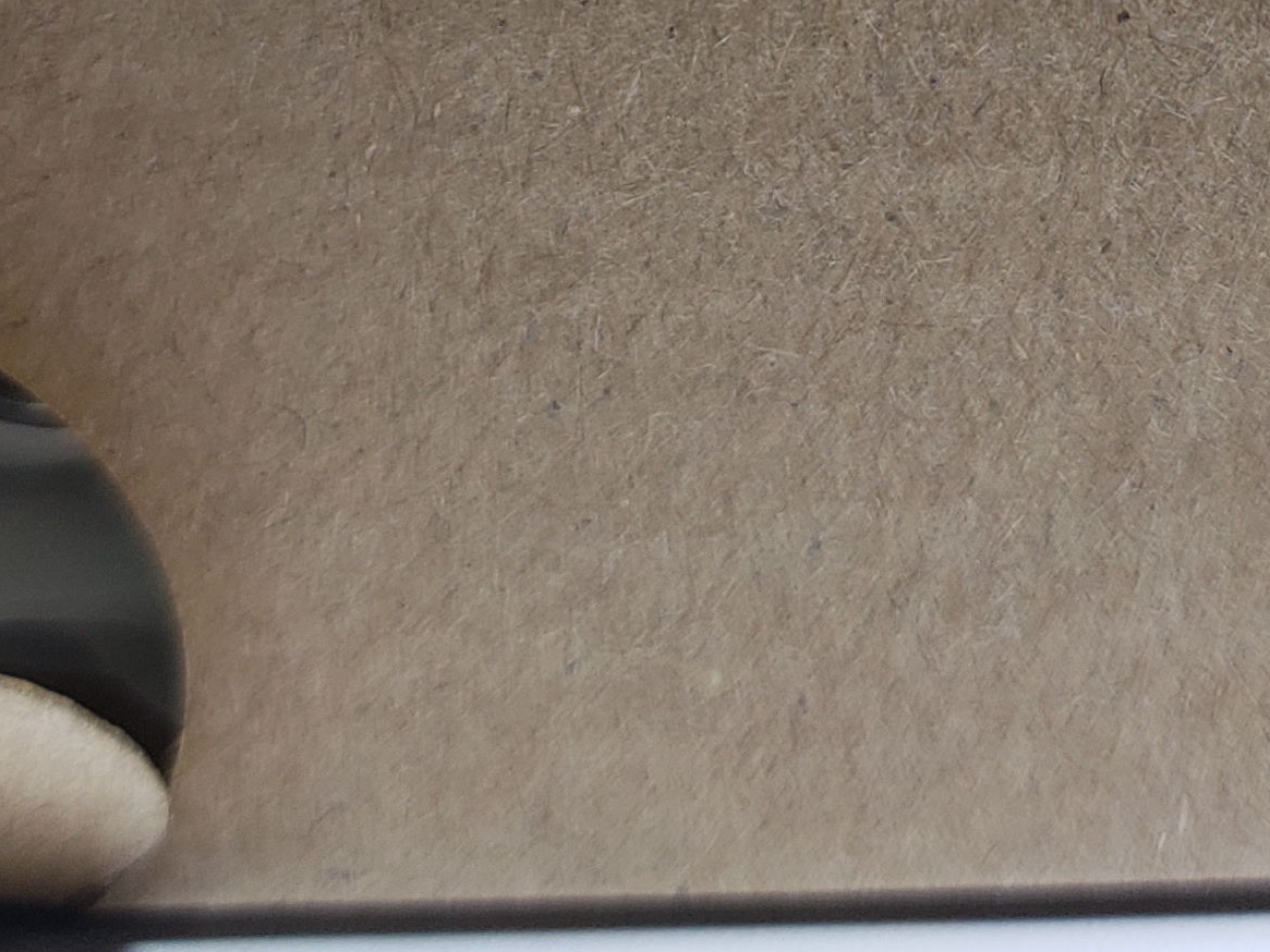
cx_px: 1045
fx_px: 3302
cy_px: -600
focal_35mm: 90
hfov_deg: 21.5
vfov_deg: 14.9
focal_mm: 4.3
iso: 50
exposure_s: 1/164
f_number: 1.5
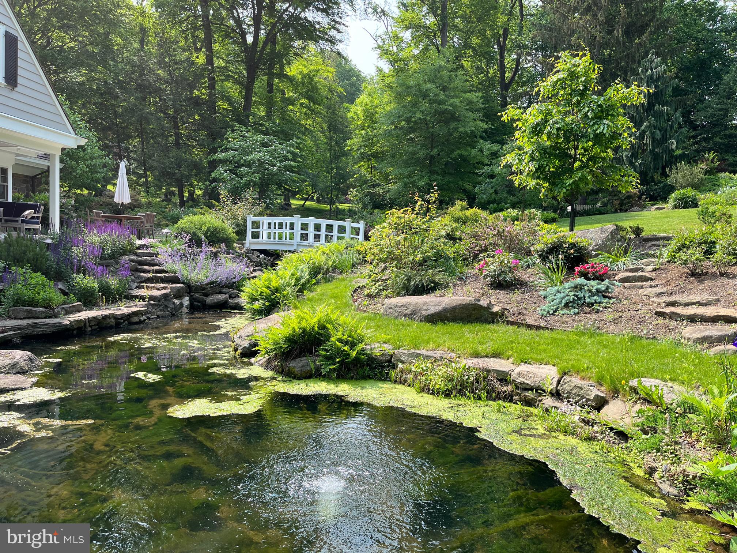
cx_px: 368
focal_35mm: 26
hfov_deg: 67.3
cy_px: 276
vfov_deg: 53.1
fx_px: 554
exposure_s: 1/913
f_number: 1.6
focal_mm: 5.1
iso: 50
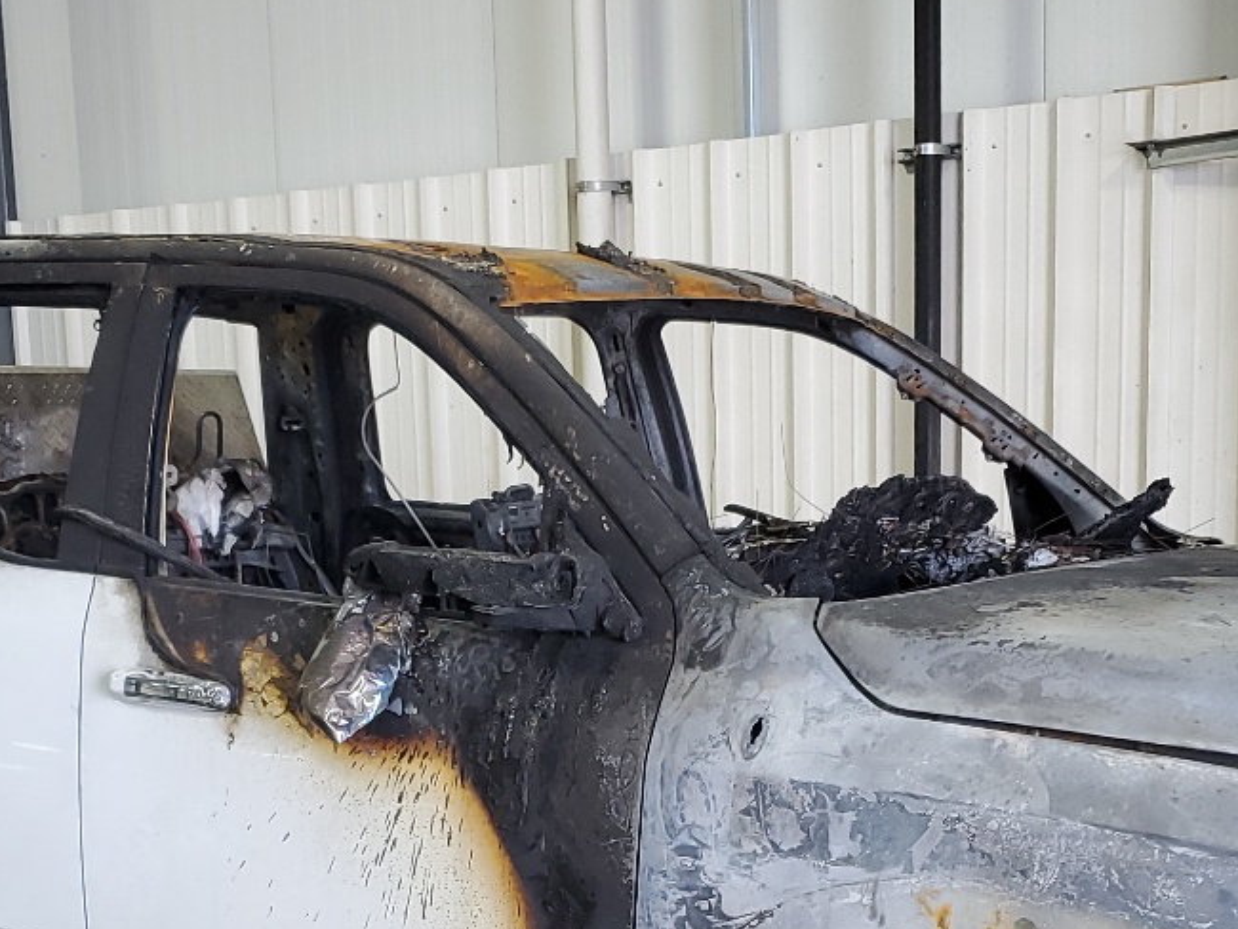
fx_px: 2290
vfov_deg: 21.9
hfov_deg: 30.3
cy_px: 982
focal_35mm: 64
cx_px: 602
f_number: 1.5
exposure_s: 1/60.2
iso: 63
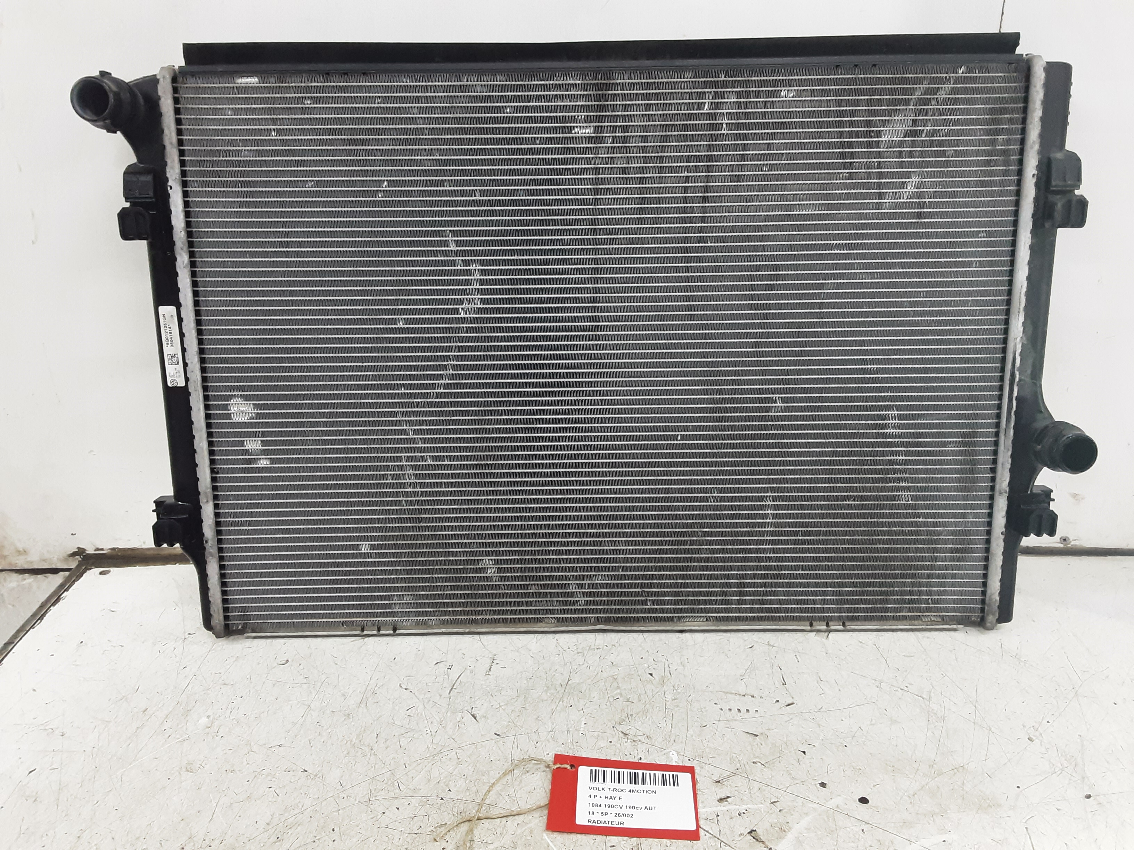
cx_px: 567
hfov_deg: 65.3
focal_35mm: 27
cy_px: 425
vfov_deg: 51.4
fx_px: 885
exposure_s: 1/25
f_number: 1.9
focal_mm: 2.91
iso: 160
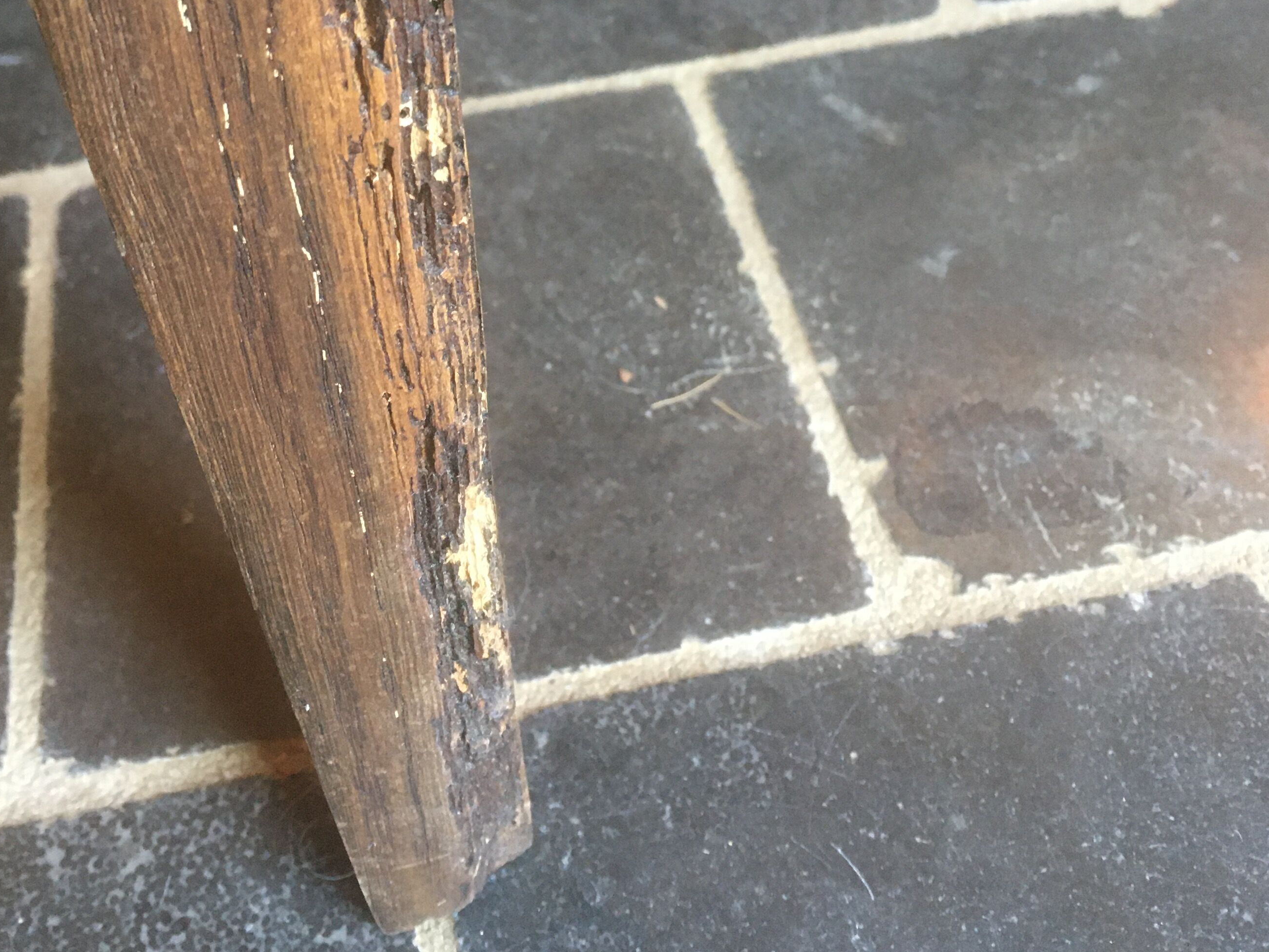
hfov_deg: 42.0
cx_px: 539
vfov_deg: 31.0
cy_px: 136
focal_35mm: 45
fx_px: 1650
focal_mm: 4.15
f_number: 2.2
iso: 200
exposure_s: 1/33
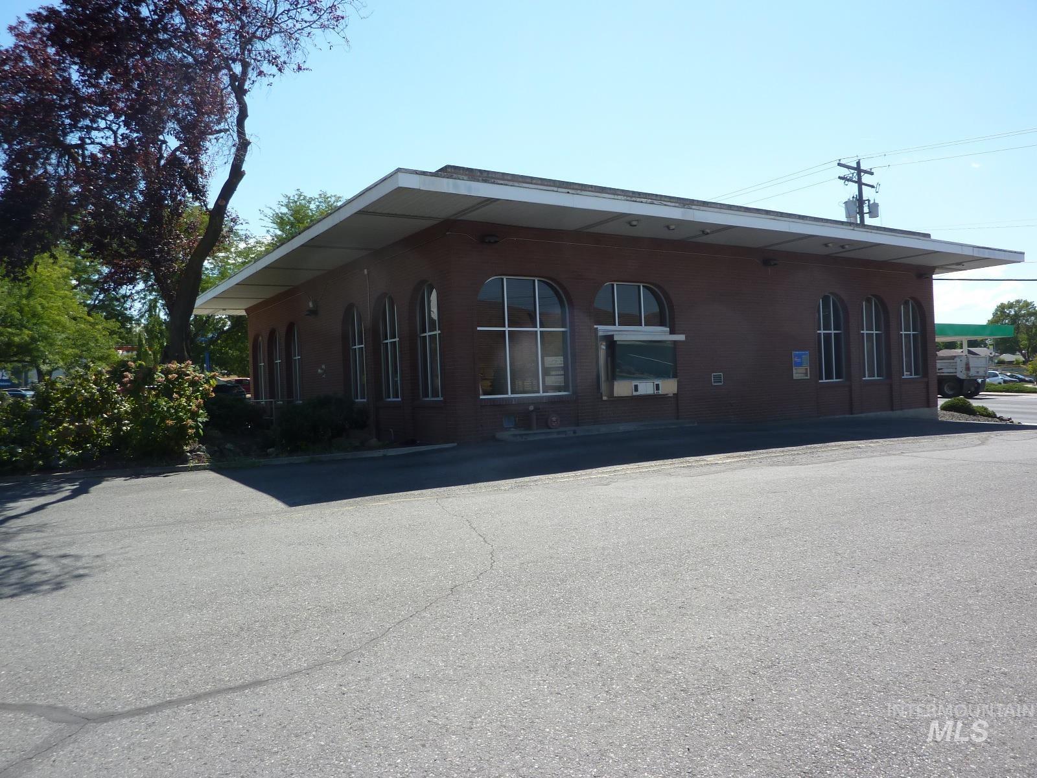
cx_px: 518
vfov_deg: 54.9
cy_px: 389
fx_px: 749
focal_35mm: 25
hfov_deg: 69.4
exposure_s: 1/400
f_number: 4
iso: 80
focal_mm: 4.1
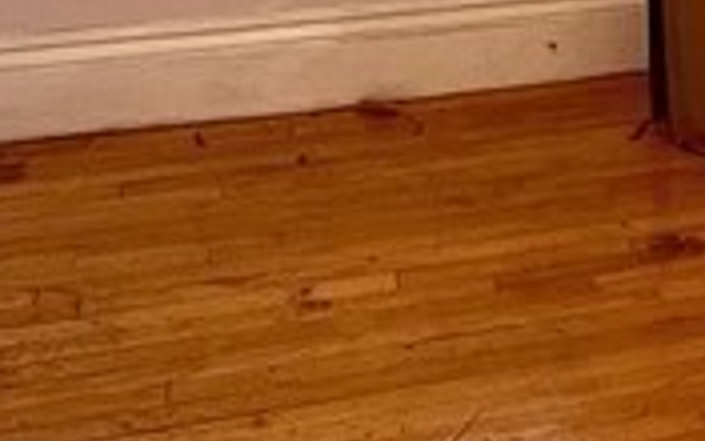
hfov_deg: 24.1
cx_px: 781
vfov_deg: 14.5
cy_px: -337
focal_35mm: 80
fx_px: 1537
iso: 160
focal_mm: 1.57
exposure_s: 1/60
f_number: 1.8
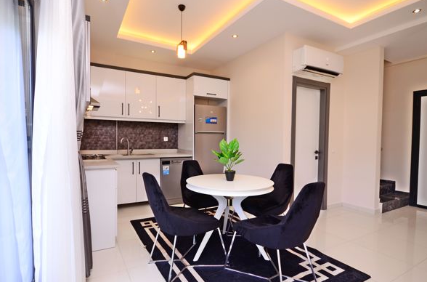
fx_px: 213
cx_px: 204
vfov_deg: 67.0
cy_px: 143
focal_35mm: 18
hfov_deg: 90.1
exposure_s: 1/60
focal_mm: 10
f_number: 5.6
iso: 320
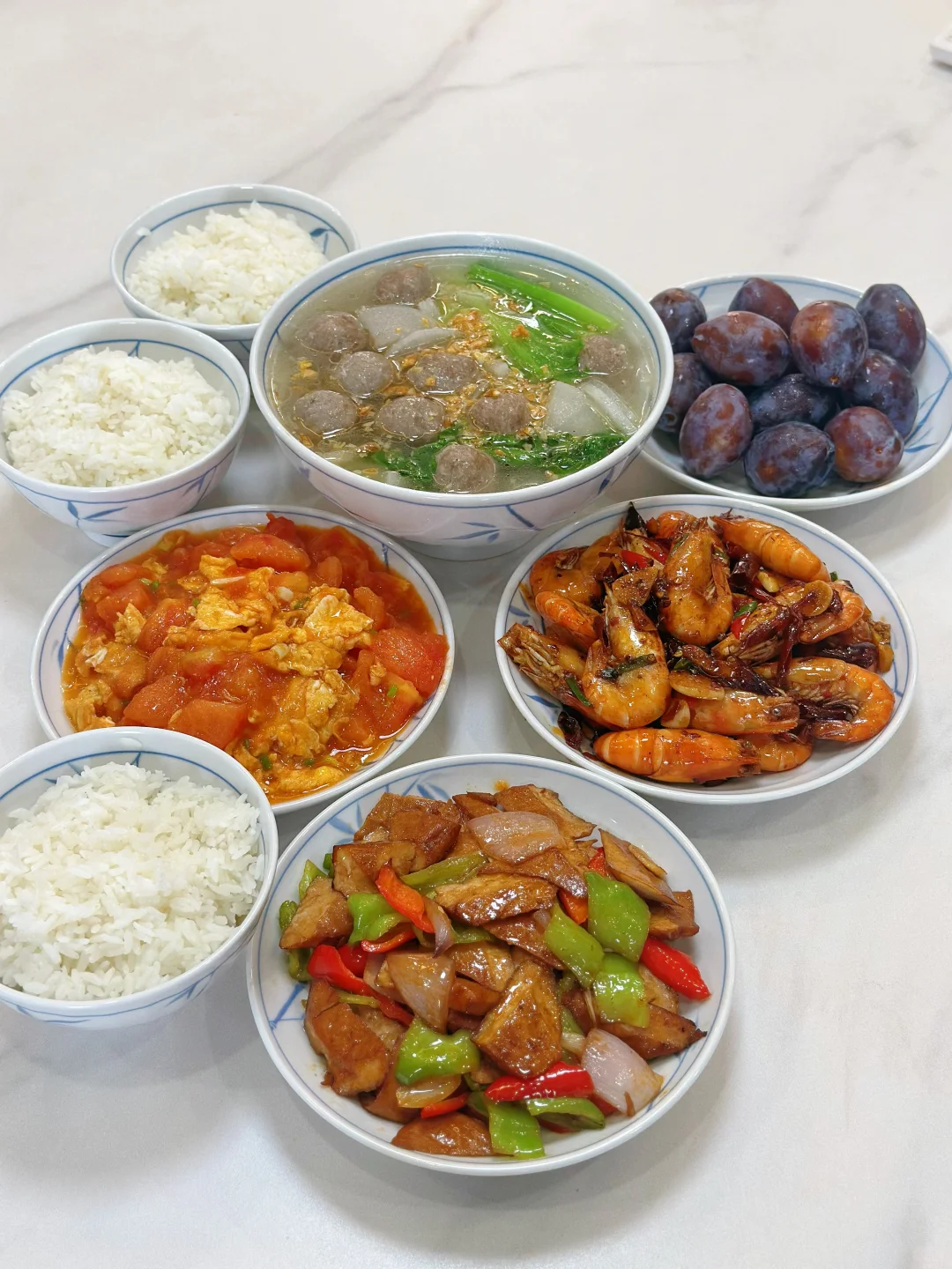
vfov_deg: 39.7
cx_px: 476
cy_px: 634
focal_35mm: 48
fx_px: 1760
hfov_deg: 30.3
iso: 100
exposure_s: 1/100
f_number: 1.78
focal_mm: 6.86
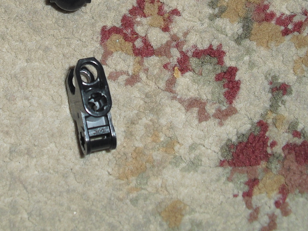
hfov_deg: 26.3
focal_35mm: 73
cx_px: 72
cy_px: -1
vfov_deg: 19.6
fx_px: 650
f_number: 3.1
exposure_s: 1/60
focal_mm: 6.3
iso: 100
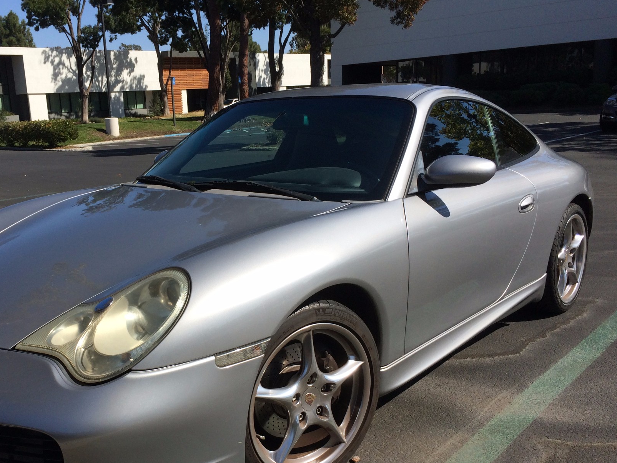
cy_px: 264
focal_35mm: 37
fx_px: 660
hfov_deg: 49.6
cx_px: 224
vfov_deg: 38.6
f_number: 2.2
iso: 32
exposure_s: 1/2564
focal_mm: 4.15
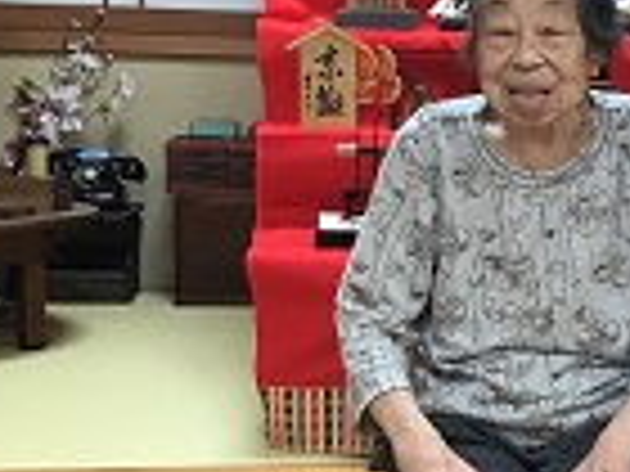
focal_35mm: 87
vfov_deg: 17.0
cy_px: 247
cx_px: 594
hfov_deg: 21.9
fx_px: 1583
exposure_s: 1/30
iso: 64
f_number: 2.4
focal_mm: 3.3
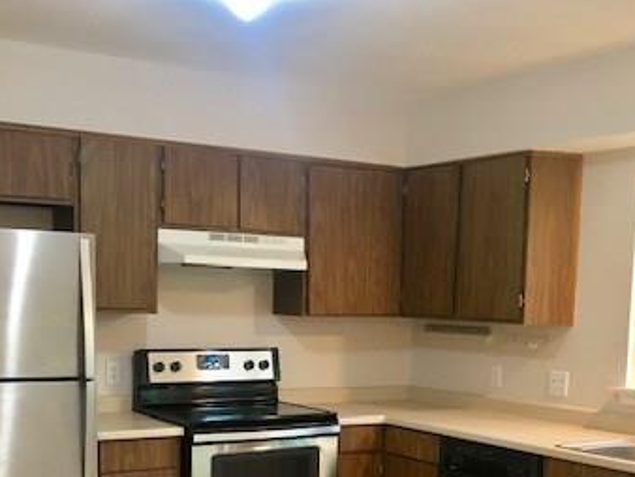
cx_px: 327
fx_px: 973
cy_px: 417
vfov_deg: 26.7
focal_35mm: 53
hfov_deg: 36.1
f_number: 1.8
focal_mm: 4
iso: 50
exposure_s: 1/15
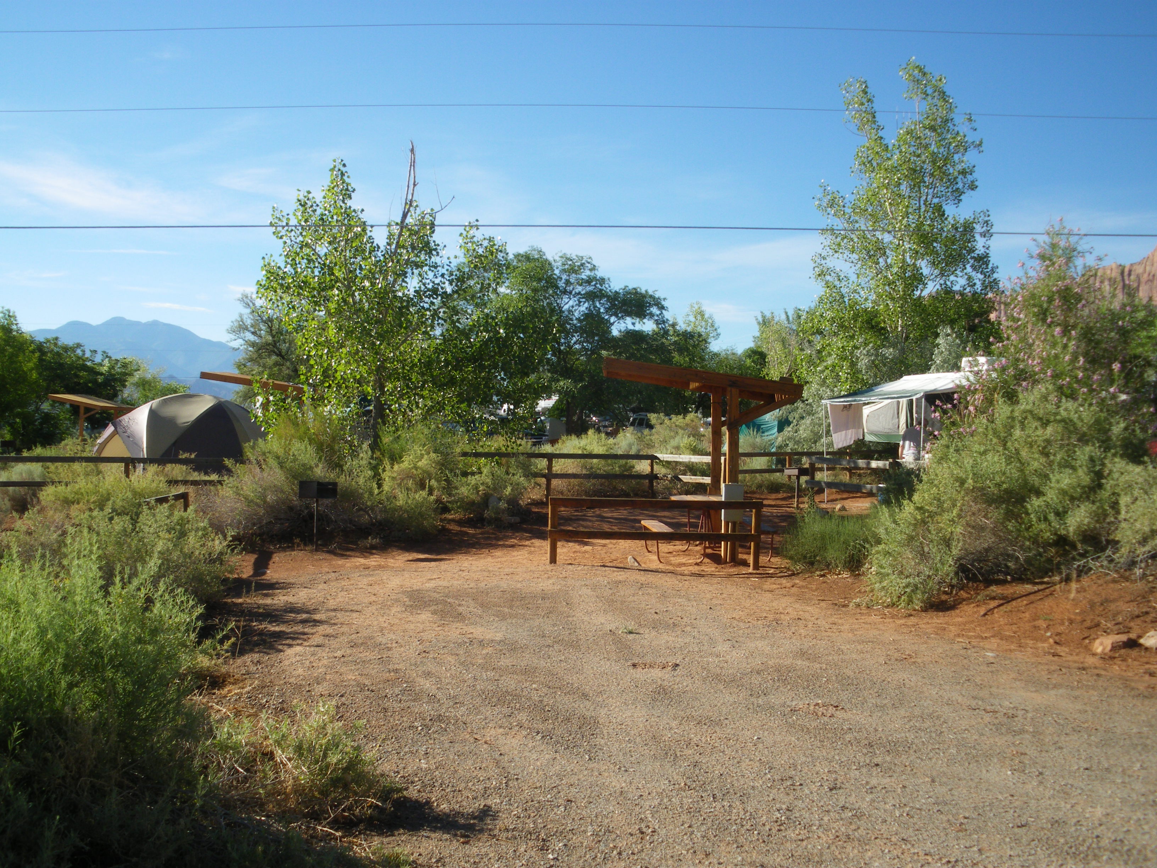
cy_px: 434
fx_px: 1203
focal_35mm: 36
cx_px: 578
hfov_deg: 51.4
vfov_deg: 39.7
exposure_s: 1/200
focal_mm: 6.3
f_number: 5.4
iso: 64
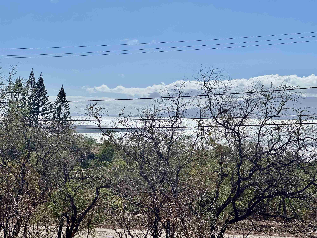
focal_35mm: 77
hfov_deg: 25.3
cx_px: 158
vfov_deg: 19.1
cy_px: 119
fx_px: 705
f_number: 2.8
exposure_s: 1/2538
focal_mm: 9
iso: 25
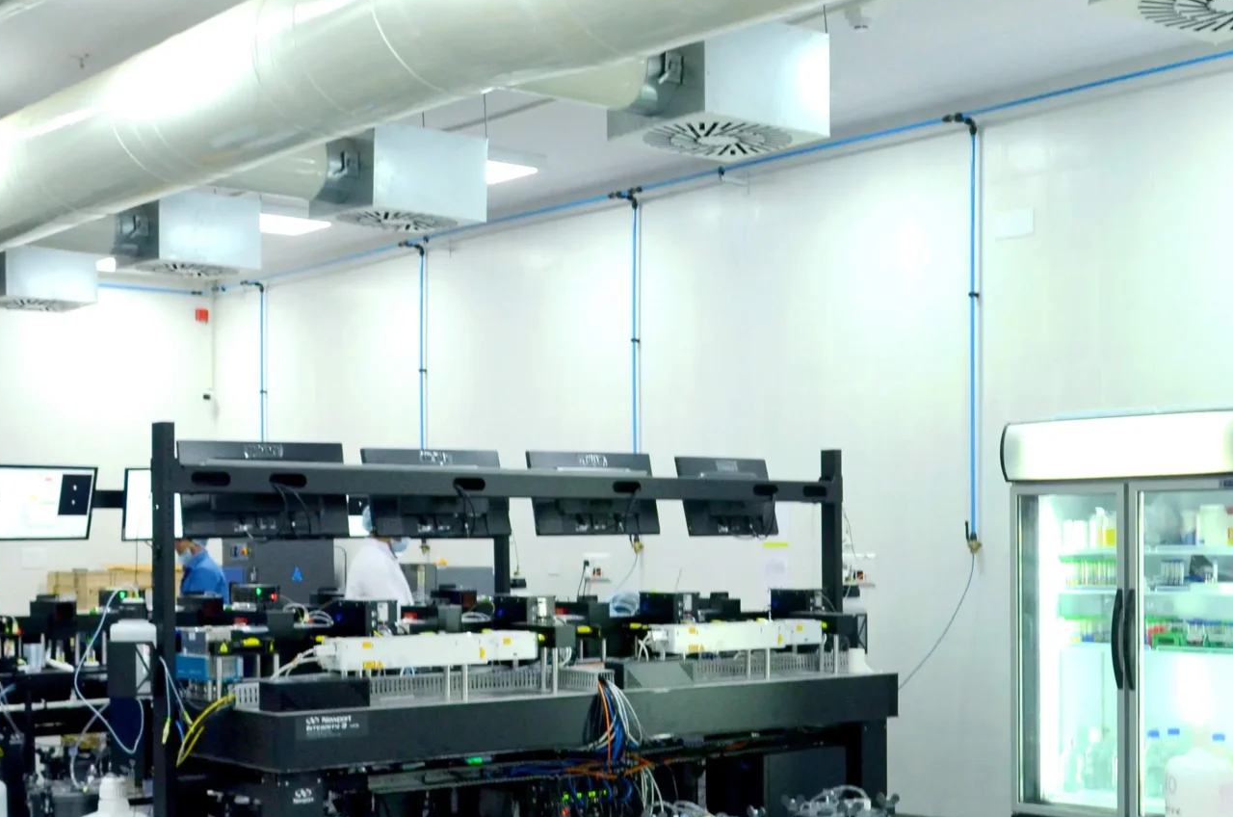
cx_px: 802
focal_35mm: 54
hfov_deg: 36.6
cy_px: 603
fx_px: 1846
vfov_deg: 24.7
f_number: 4.5
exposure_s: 1/60
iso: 1000
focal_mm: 18
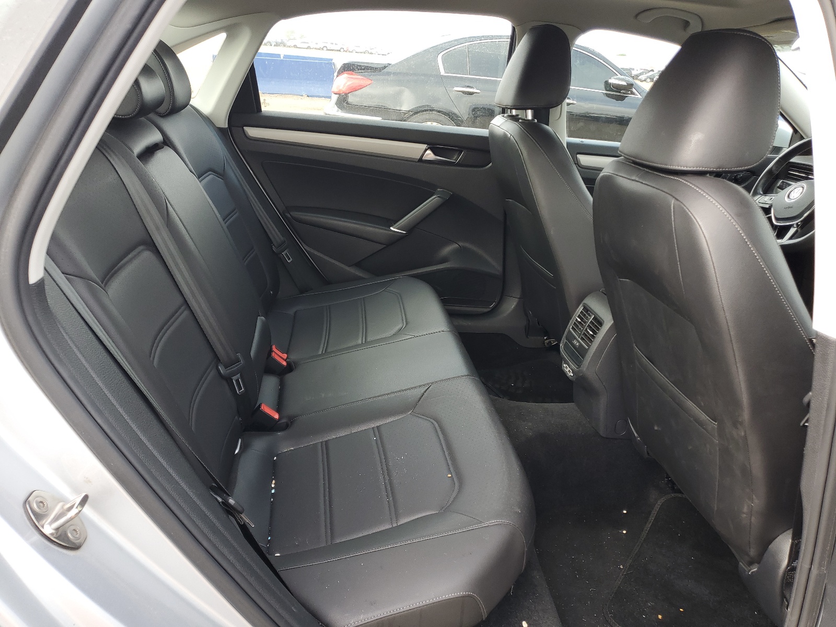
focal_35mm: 26
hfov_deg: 67.3
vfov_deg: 53.1
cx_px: 418
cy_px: 314
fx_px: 628
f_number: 1.5
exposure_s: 1/152
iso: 50
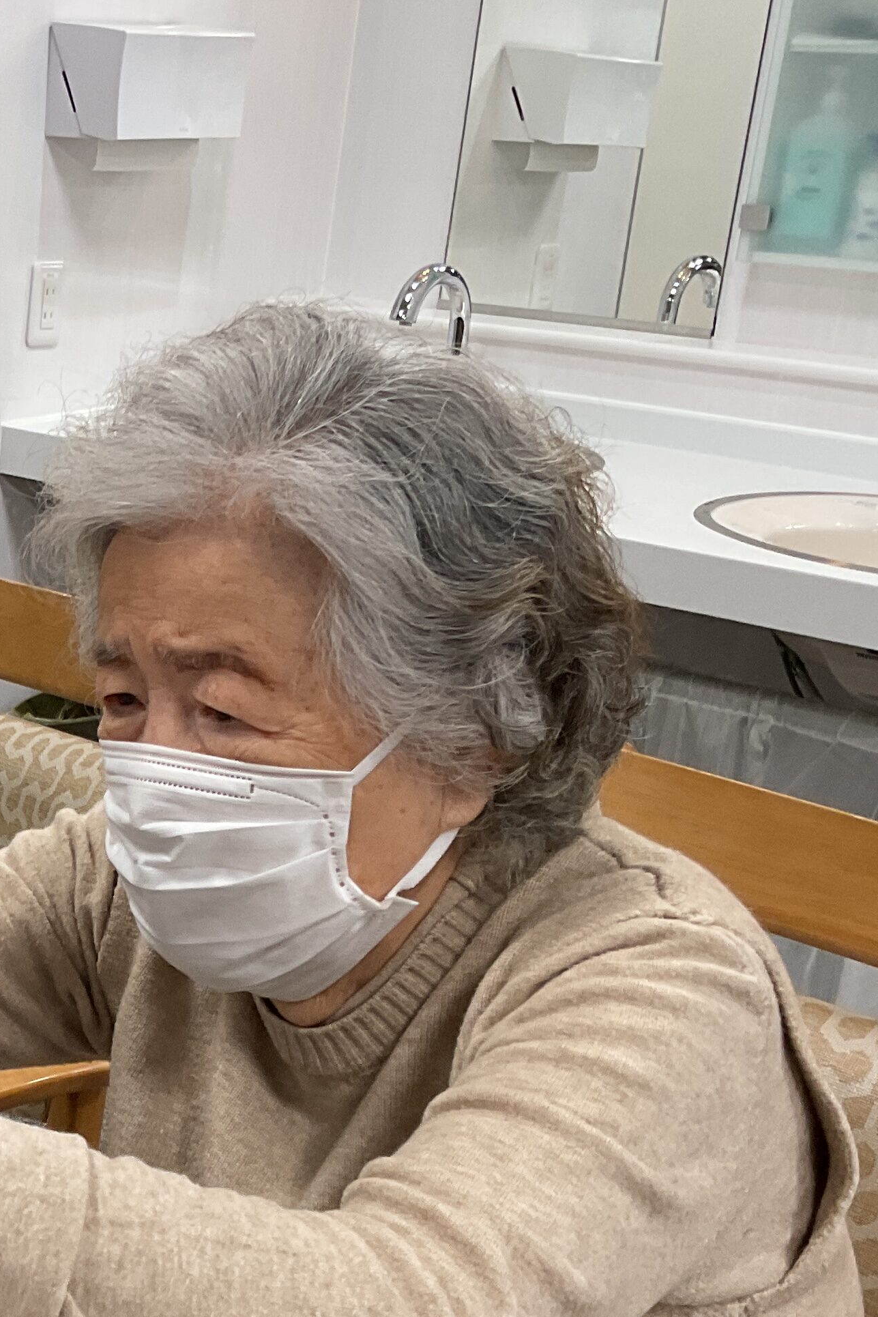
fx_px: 2304
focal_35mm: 63
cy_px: 888
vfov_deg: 31.6
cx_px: -345
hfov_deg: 19.4
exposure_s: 1/60
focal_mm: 3
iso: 64
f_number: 1.8
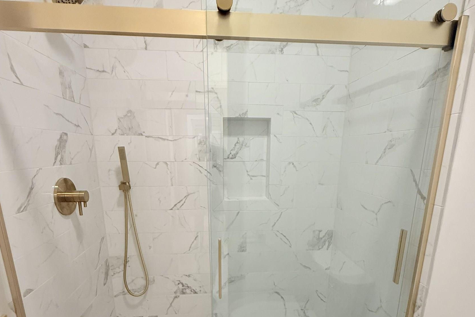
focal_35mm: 20
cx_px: 238
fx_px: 264
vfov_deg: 60.1
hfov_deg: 84.0
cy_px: 217
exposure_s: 1/60
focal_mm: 2.22
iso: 320
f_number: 2.2
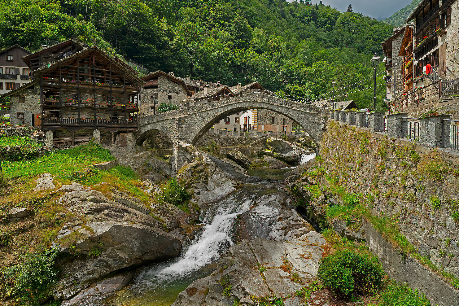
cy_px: 153
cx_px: 230
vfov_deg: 55.1
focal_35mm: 23
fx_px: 293
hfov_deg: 76.1
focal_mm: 23
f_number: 13
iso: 400
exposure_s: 1/200
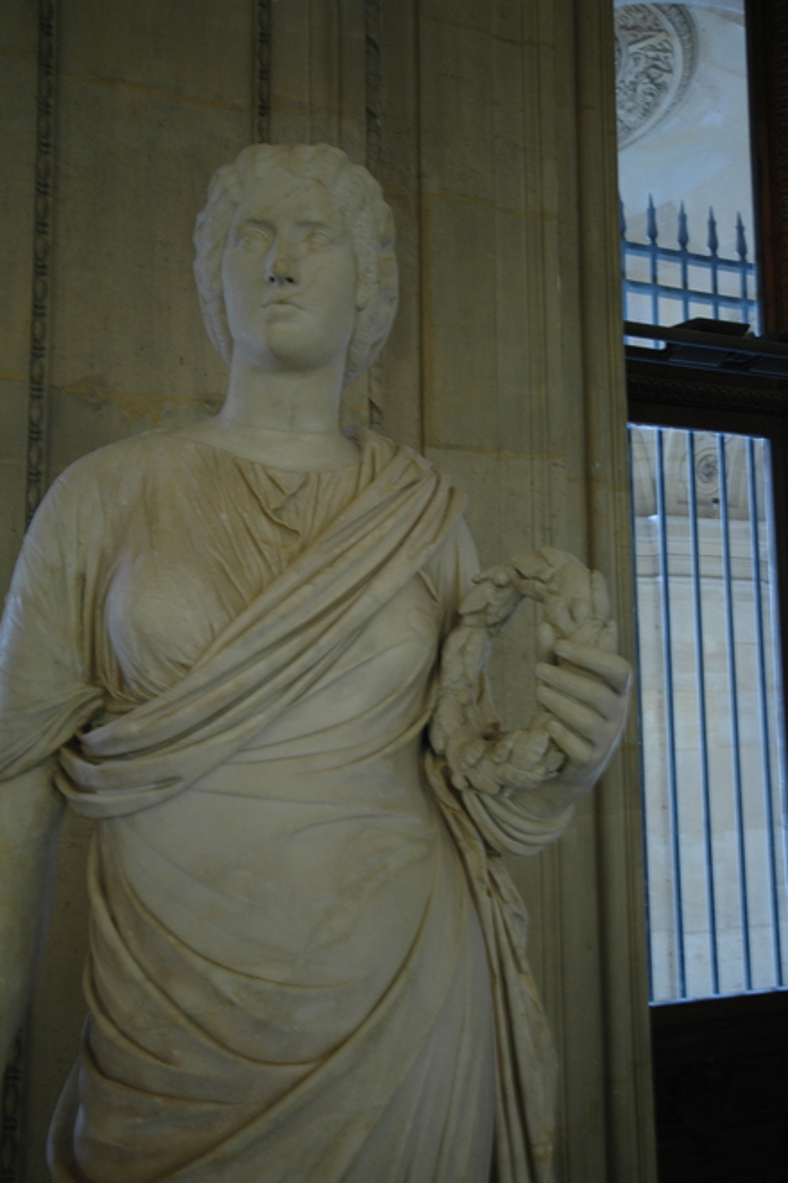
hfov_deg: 43.6
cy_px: 592
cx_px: 394
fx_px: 986
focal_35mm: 30
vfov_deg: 62.0
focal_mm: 20
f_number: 5.6
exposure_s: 1/25
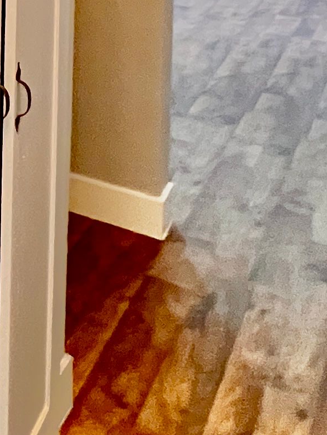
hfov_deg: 17.3
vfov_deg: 23.3
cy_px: -217
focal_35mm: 67
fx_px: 843
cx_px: -282
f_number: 1.8
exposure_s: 1/60
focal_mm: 1.57
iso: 640
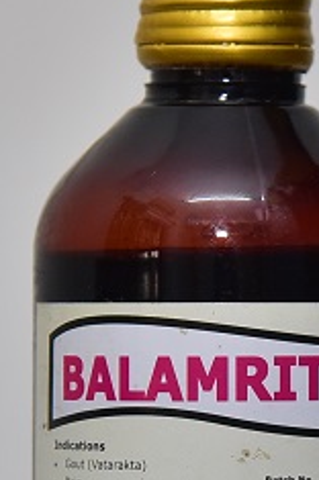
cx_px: 241
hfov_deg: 6.1
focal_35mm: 224
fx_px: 2986
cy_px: 447
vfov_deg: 9.2
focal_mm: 100
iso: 1600
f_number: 5.6
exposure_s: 1/160
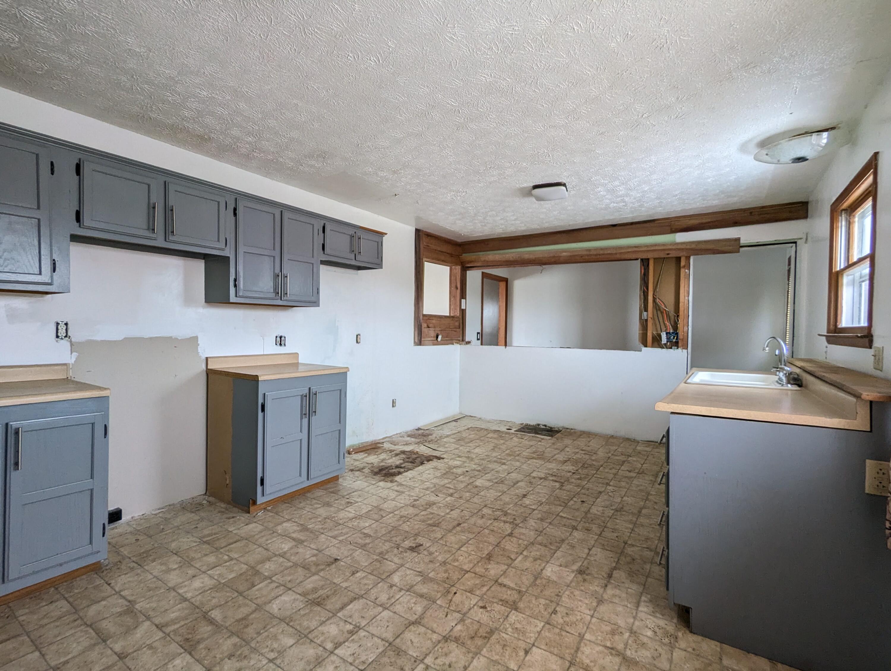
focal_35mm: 16
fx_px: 412
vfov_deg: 78.2
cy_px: 336
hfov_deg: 94.4
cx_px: 446
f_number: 2.2
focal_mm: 2.35
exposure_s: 1/60
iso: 82
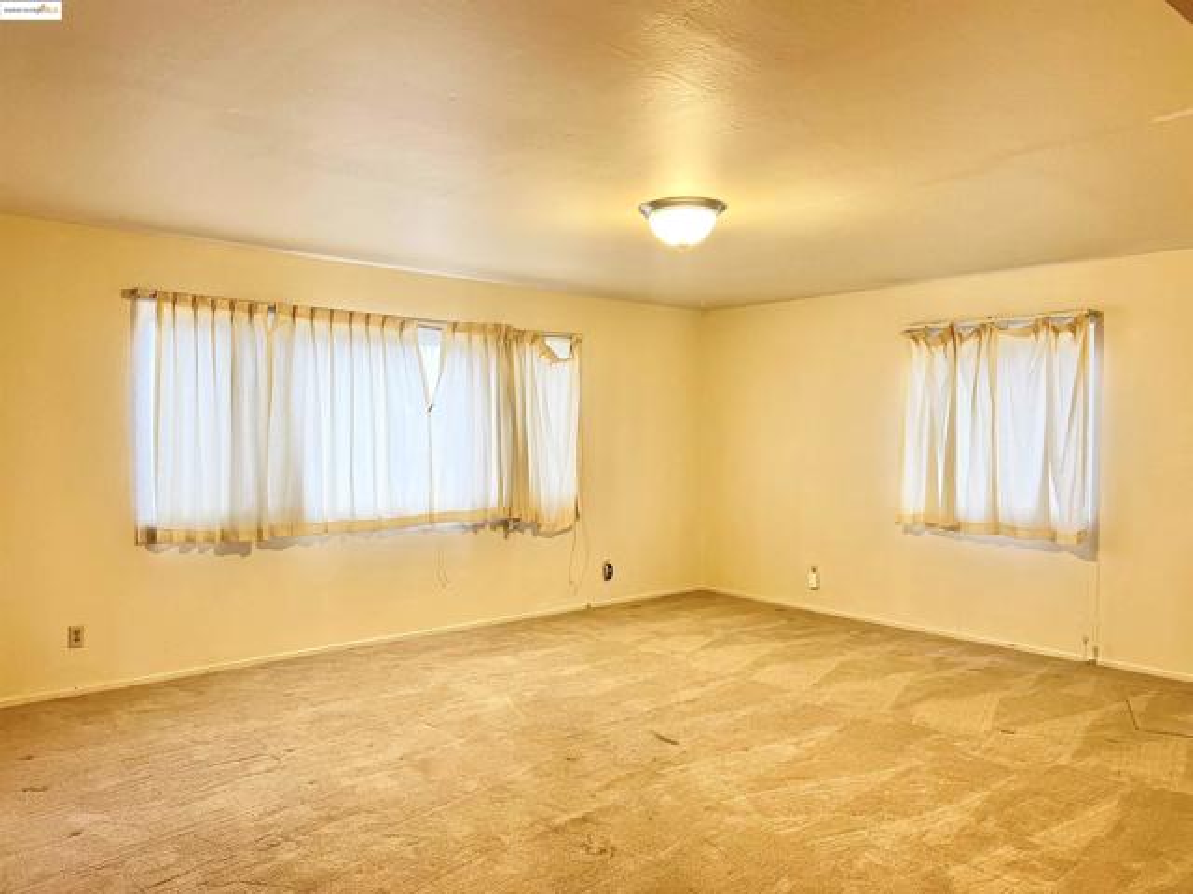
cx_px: 596
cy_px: 447
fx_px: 896
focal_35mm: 26
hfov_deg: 67.3
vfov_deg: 53.1
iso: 125
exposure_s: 1/60
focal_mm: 5.7
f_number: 1.5
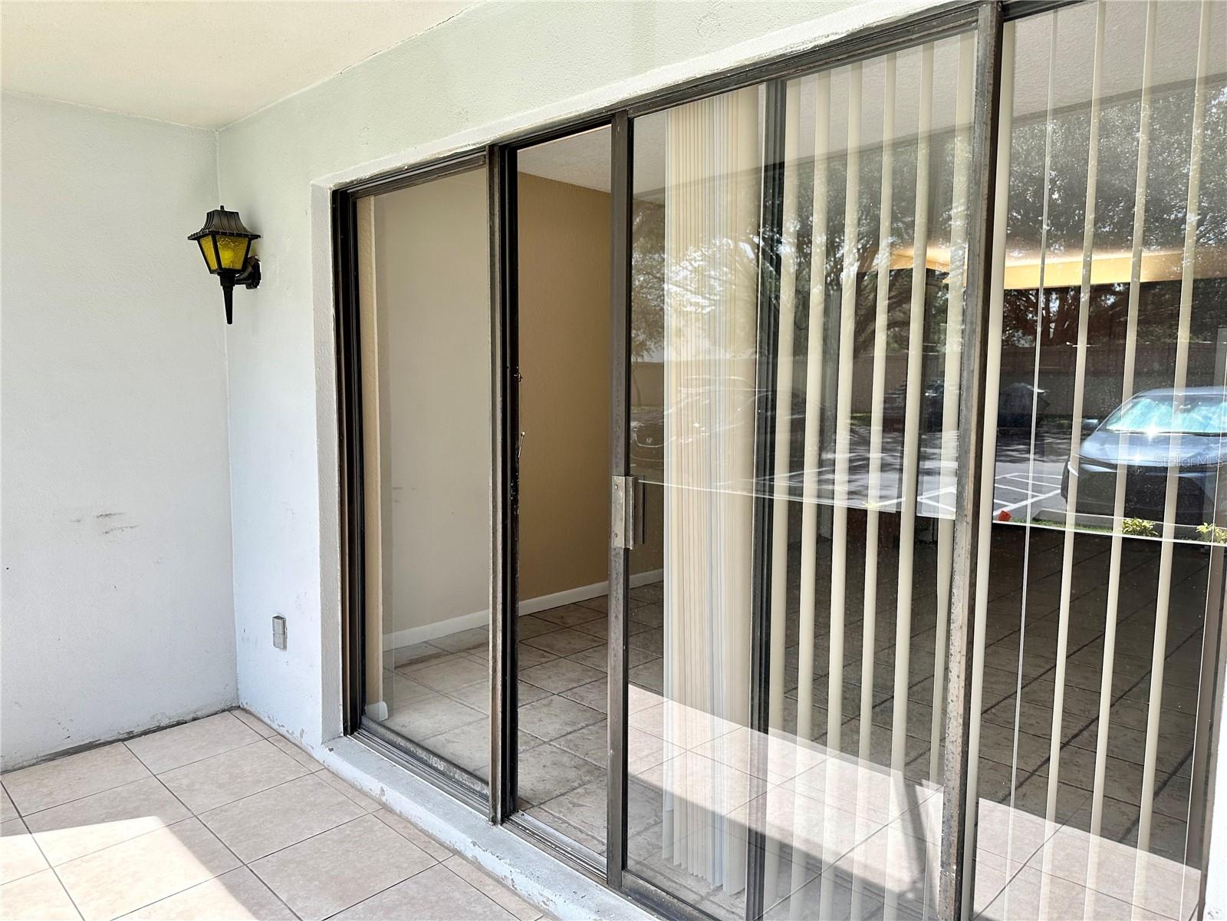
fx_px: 851
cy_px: 460
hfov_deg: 71.6
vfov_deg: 56.8
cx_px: 614
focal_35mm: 24
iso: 80
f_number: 1.78
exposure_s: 1/580
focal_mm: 6.86
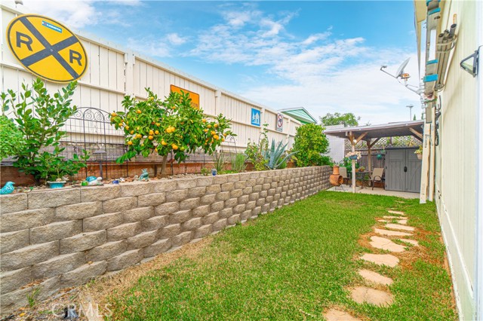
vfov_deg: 77.3
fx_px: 201
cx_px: 242
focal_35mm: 15
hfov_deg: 100.4
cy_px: 160
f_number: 7.1
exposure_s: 1/40
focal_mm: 10
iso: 100
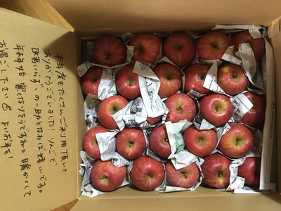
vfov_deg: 45.4
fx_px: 252
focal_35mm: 31
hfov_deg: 58.4
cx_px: 140
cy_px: 106
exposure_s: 1/15
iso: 400
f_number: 2.4
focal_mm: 3.3
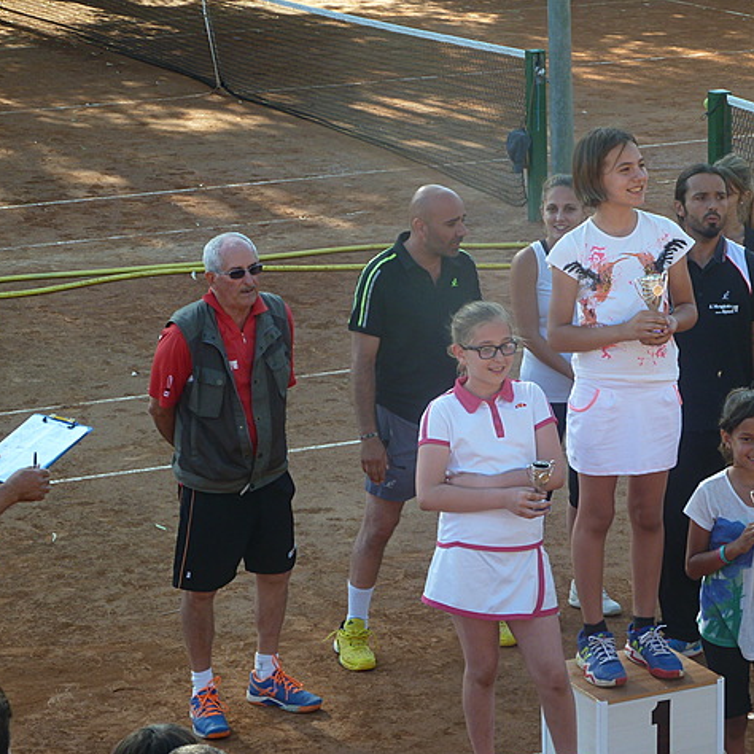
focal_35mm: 124
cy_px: 379
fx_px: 3056
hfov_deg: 14.0
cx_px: 488
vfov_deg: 14.1
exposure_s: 1/50
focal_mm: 17
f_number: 6.3
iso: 80
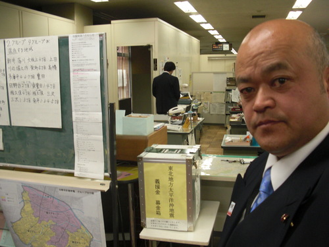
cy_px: 124
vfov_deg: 39.7
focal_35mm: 36
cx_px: 164
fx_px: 342
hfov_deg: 51.4
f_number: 2.8
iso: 200
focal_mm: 6.3
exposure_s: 1/80
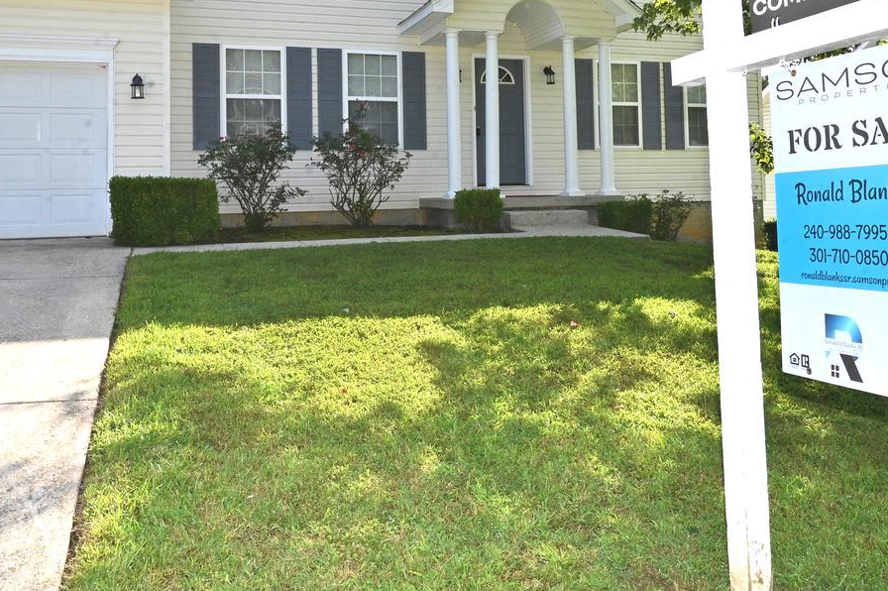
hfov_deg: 58.7
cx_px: 432
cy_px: 155
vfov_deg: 40.0
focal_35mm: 32
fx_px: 789
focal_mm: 14
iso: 800
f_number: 20
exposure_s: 1/200
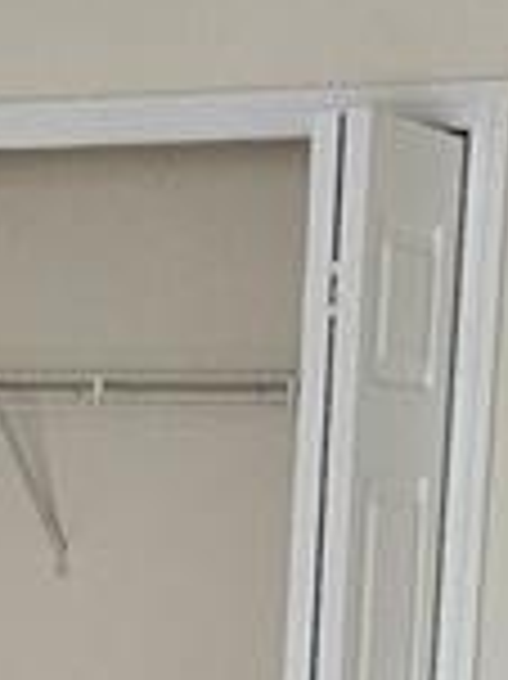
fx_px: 3586
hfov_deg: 8.0
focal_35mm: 183
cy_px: 1378
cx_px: -99
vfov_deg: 10.0
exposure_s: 1/40
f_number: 1.7
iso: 640
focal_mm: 6.3
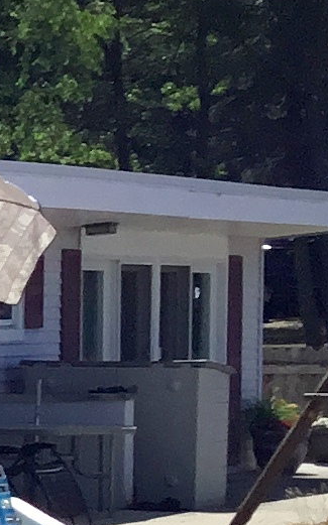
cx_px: -912
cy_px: 595
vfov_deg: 10.1
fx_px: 2950
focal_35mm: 206
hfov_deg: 5.6
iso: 25
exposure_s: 1/1456
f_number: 2.4
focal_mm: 3.3
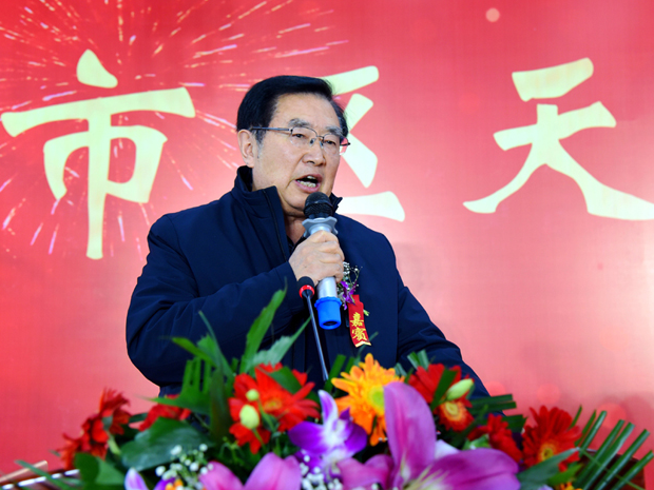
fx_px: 945
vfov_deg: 29.1
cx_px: 341
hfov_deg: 38.2
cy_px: 244
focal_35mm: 50
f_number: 5
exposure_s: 1/80
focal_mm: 46
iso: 1600
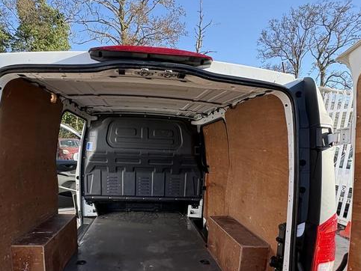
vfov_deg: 50.6
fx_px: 271
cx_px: 167
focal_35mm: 26
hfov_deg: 67.2
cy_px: 207
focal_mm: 2.22
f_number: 2.2
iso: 64
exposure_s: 1/168
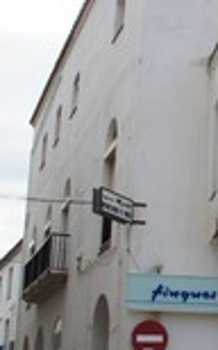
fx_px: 781
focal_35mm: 82
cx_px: 329
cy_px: 201
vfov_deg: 25.2
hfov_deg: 14.8
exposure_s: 1/100
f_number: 11
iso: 100
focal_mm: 18
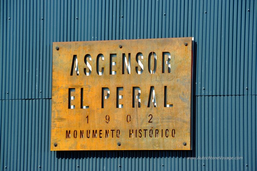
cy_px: 86
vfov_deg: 6.1
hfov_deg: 9.2
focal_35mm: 225
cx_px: 128
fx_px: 1605
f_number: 10
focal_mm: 150
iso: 200
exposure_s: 1/250
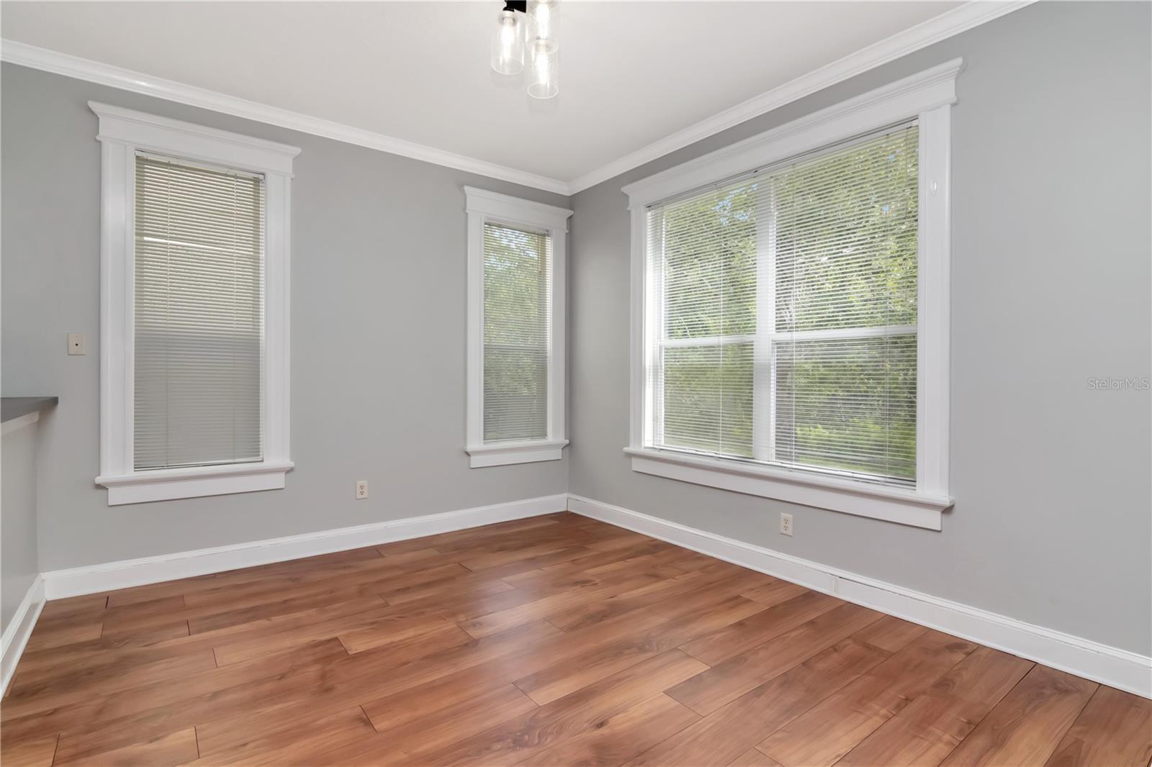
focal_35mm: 16
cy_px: 384
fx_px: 528
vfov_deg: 72.0
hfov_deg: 95.0
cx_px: 576
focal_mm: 11
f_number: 9
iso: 800
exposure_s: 1/160
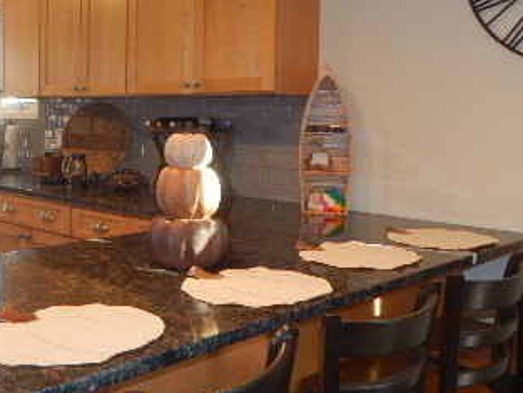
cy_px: 130
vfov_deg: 31.9
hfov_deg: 40.8
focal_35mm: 45
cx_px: 125
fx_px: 680
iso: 180
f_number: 3
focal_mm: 4
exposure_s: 1/30
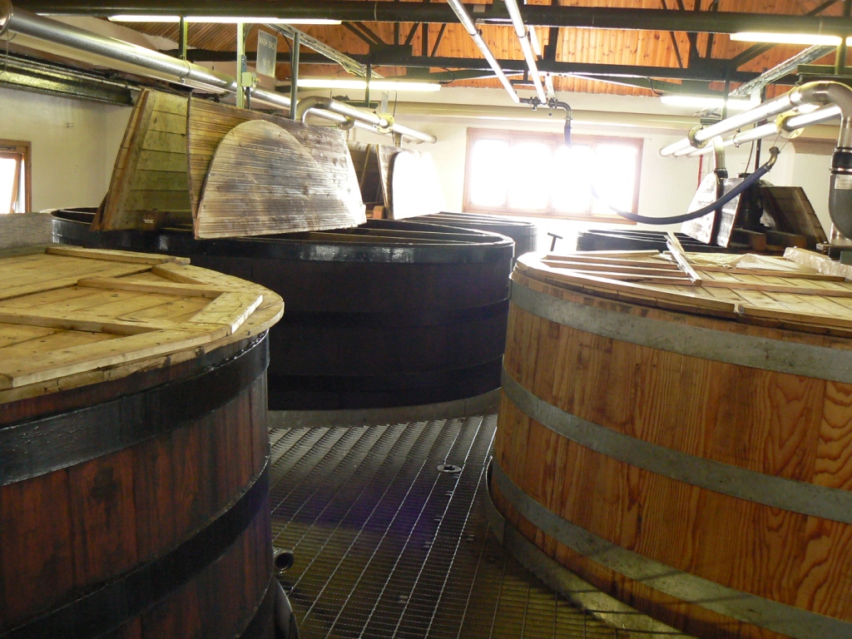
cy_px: 320
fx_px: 886
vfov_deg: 39.7
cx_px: 426
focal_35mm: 36
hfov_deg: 51.4
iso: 200
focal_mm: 6
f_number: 2.8
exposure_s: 1/15
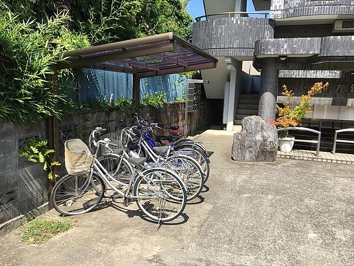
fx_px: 297
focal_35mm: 29
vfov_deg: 48.2
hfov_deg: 61.7
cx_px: 177
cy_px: 133
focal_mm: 4.15
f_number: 2.2
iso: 25
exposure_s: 1/777
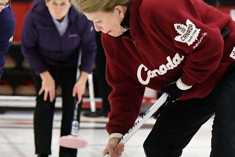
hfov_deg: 6.2
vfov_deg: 4.1
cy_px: 117
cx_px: 62
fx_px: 2181
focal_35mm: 334
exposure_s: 1/1000
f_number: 4
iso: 16000
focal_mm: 102
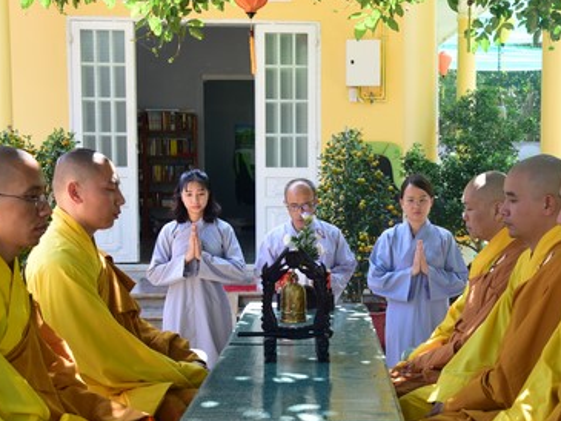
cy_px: 254
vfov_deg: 24.4
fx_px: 973
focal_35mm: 60
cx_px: 354
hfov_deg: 32.0
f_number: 7.1
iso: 320
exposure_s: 1/60
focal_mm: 35
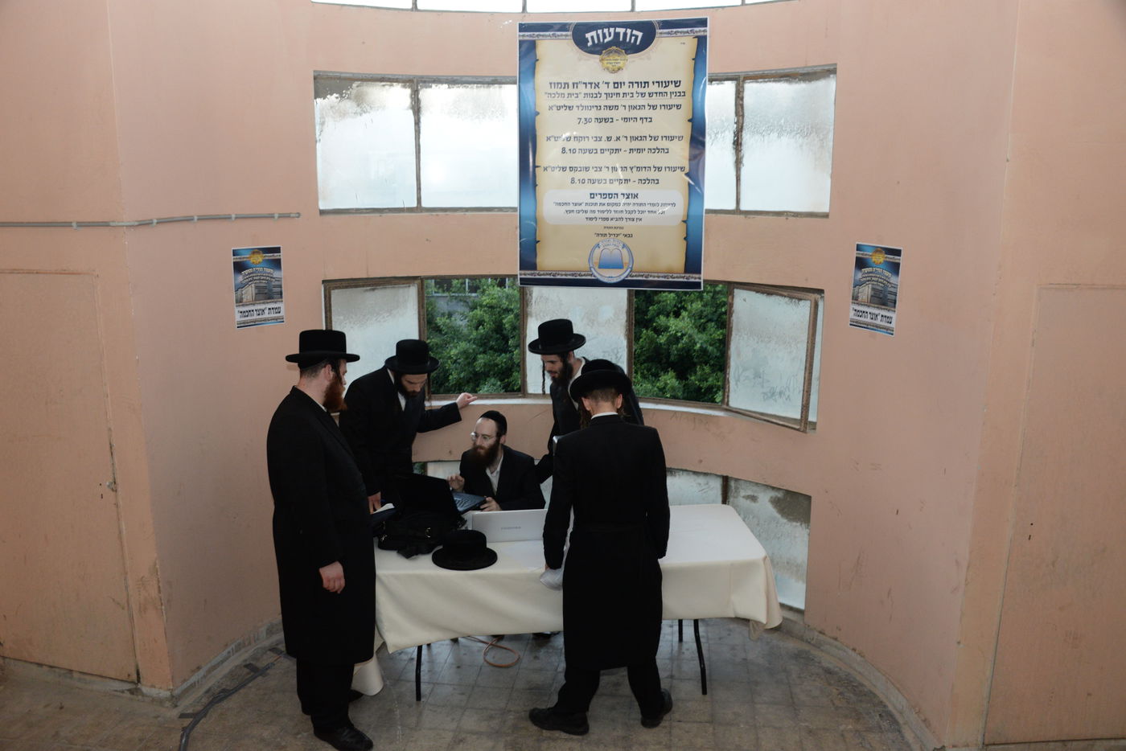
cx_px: 563
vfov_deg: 46.4
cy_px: 376
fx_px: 876
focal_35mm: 28
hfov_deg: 65.5
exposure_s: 1/60
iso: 2500
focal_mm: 28
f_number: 5.6
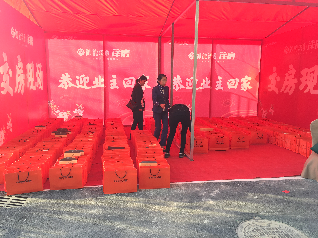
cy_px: 119
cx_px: 159
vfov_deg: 48.2
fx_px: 266
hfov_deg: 61.7
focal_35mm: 29
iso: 25
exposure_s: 1/100
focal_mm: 4.15
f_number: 2.2
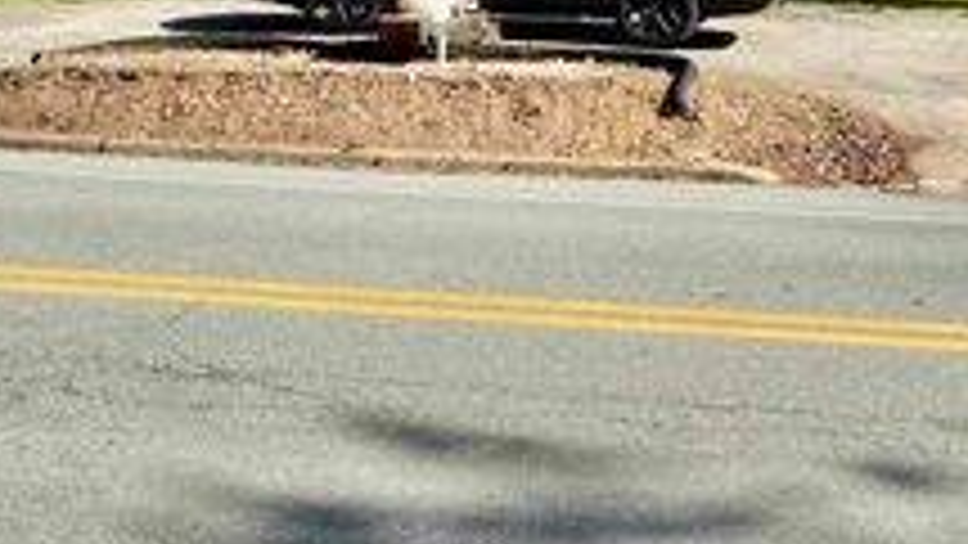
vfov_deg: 16.7
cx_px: 662
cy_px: -250
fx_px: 1694
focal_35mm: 66
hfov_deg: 31.6
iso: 32
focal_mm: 4.25
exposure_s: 1/2141
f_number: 1.8
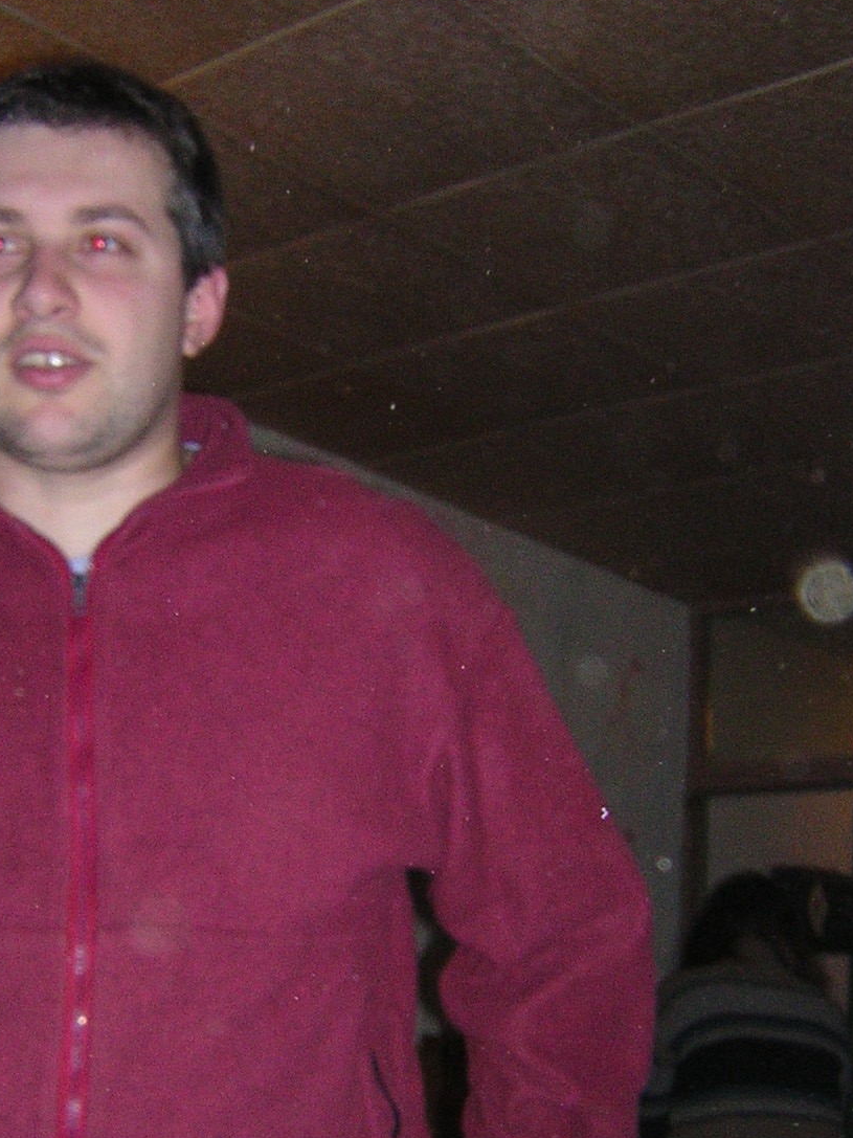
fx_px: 1742
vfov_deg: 35.6
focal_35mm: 53
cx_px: 263
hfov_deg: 27.3
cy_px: 813
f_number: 5.2
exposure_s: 1/60.1
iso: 400
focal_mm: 4.7
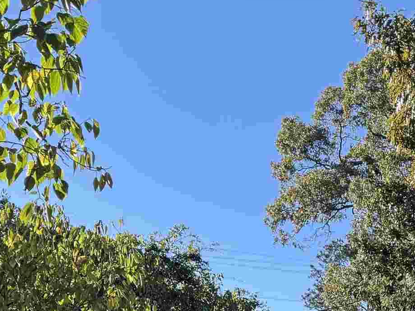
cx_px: 454
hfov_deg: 23.0
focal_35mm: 80
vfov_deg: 16.3
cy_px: 508
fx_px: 959
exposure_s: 1/812
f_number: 1.78
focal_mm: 6.76
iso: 80
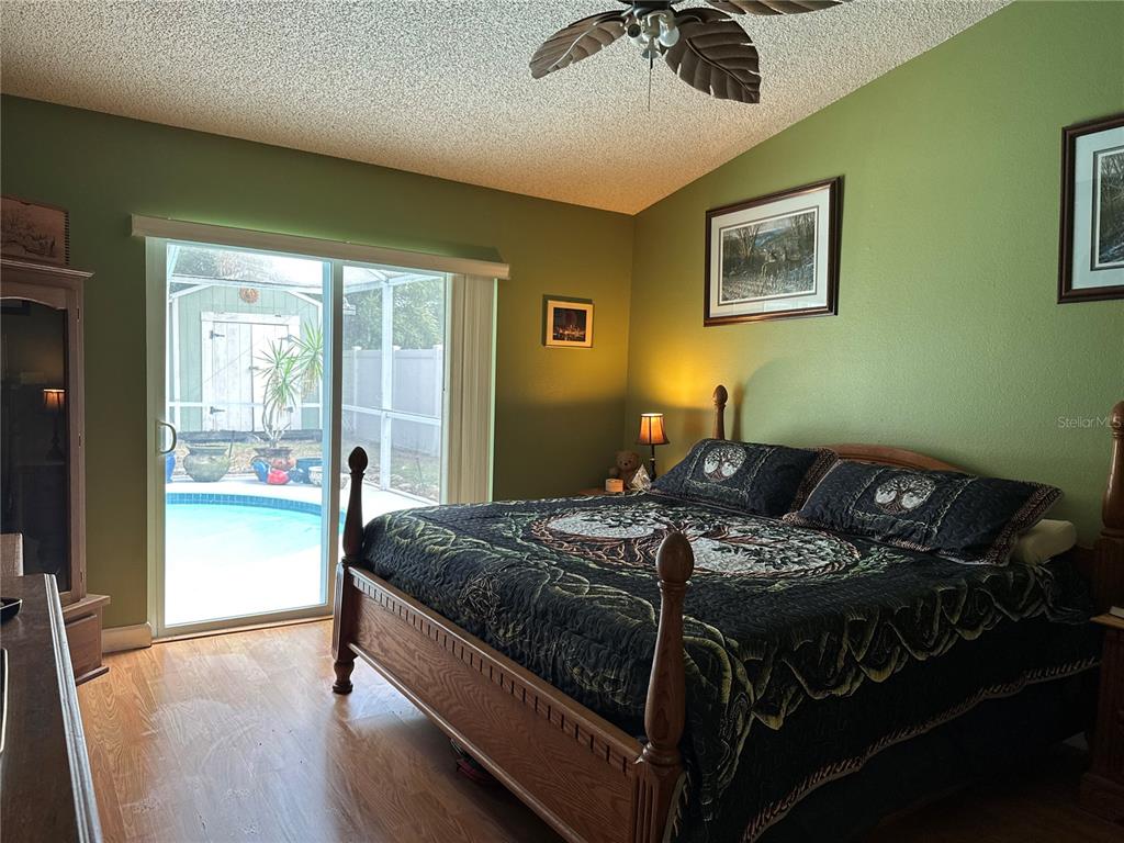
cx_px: 562
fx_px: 779
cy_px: 422
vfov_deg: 56.8
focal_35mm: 24
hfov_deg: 71.6
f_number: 1.78
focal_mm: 6.86
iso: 200
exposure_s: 1/120
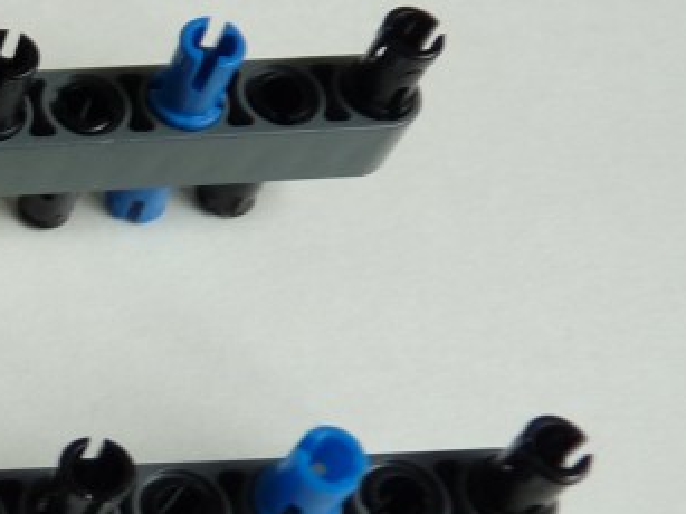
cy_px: 215
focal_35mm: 90
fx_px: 1783
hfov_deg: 18.8
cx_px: -389
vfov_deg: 16.4
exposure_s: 1/20
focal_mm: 4.8
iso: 100
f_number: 2.8
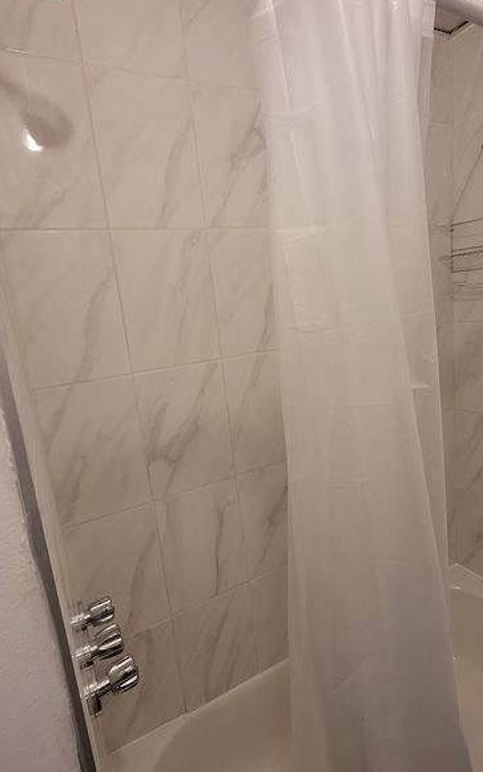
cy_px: 381
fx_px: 400
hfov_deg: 62.2
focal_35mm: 19
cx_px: 262
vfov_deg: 88.0
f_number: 2.2
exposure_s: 1/60
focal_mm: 1.74
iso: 250
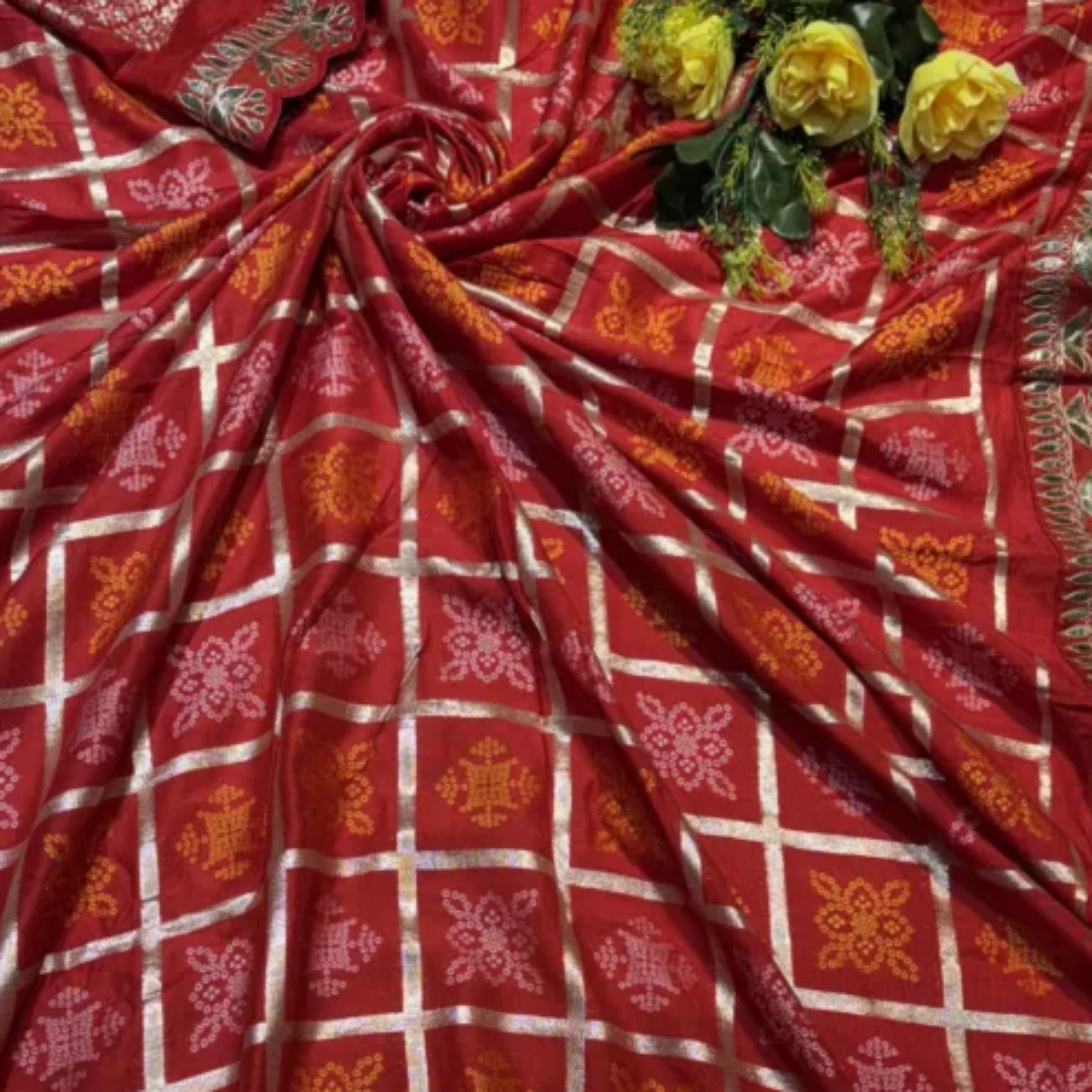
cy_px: 934
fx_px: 1499
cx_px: 481
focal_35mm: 42
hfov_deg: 40.0
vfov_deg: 37.9
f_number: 1.6
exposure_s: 1/100
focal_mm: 5.96
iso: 32
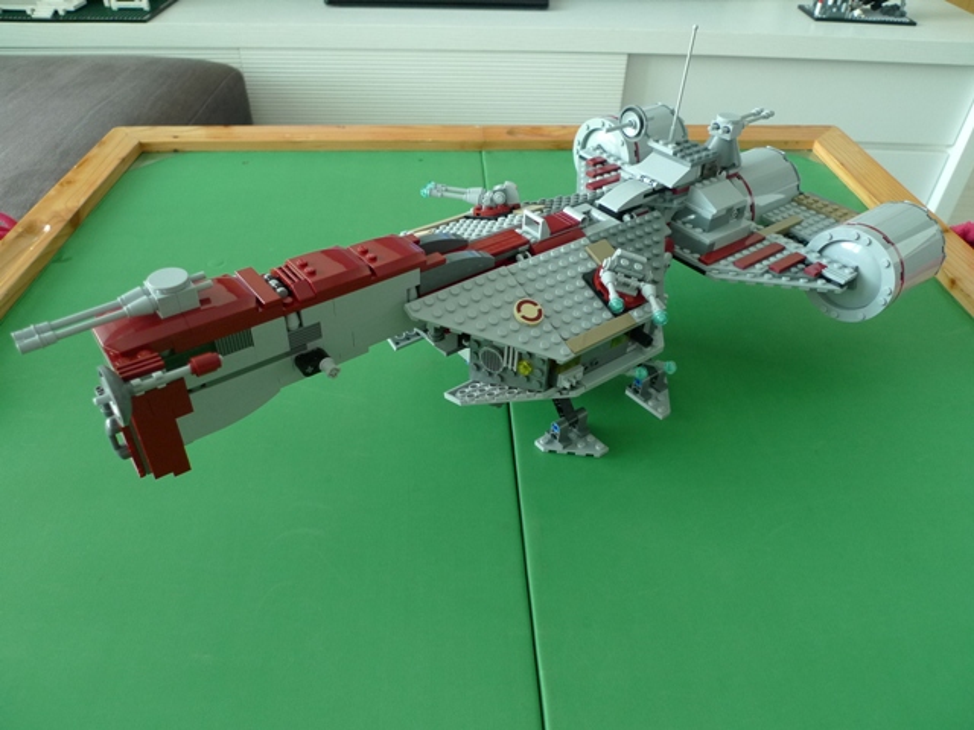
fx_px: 675
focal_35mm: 24
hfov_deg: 71.6
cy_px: 365
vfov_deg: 56.8
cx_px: 487
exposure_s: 1/30
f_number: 2
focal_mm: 5.1
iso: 250
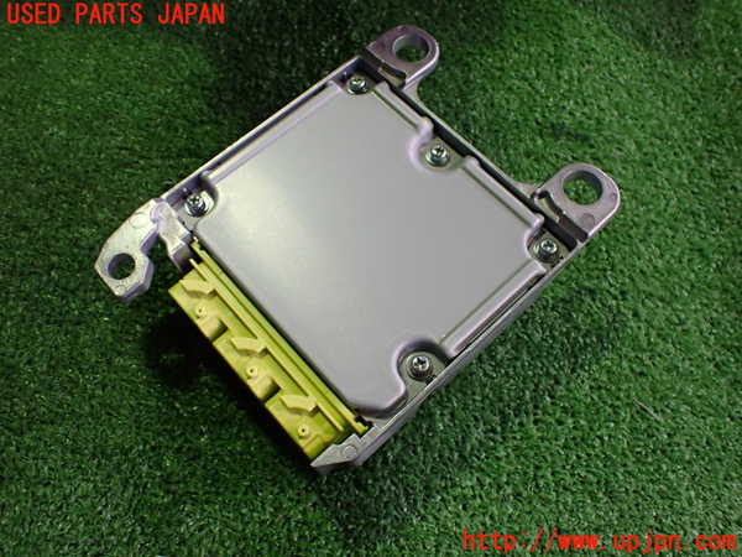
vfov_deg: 46.8
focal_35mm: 30
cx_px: 371
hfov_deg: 60.0
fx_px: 643
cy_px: 278
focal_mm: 5.4
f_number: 2.3
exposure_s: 1/125
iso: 640
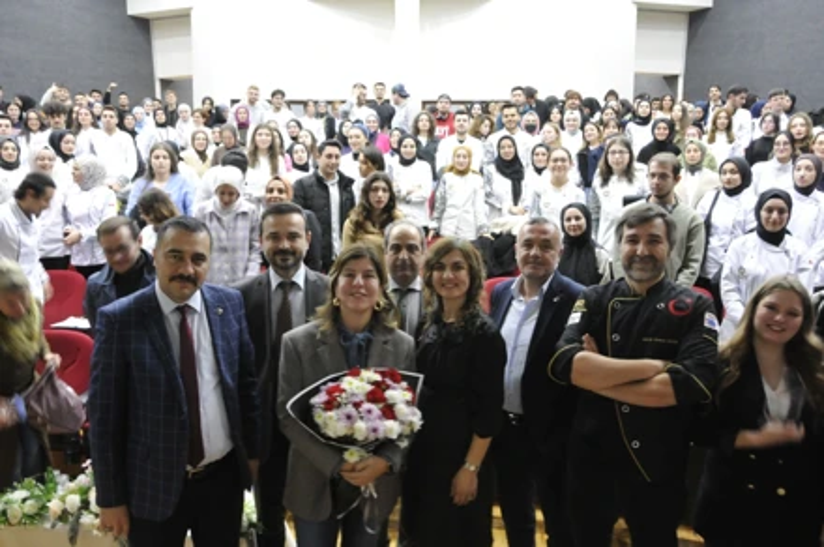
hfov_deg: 62.0
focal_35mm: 30
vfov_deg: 43.5
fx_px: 686
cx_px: 412
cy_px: 274
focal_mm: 20
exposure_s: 1/13
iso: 1250
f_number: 5.6
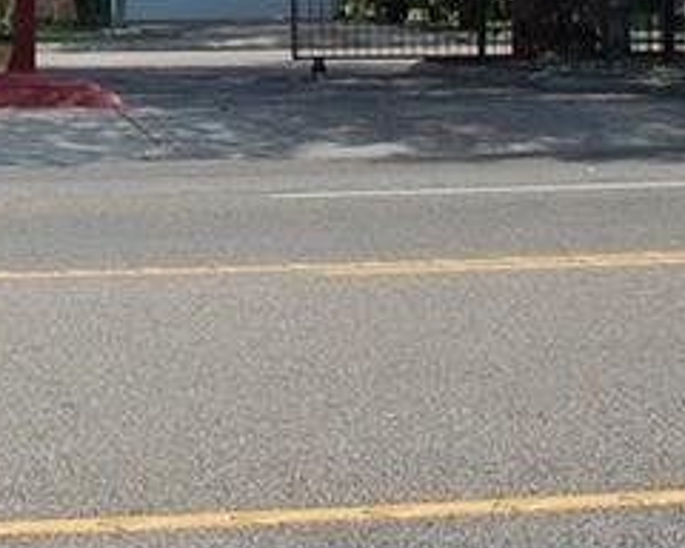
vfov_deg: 14.0
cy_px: -34
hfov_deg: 16.7
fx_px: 2190
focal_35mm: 108
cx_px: -220
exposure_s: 1/250
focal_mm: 18
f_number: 8
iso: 200
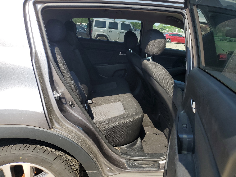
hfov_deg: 67.3
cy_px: 88
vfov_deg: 53.1
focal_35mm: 26
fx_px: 177
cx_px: 118
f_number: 1.5
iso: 50
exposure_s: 1/1429
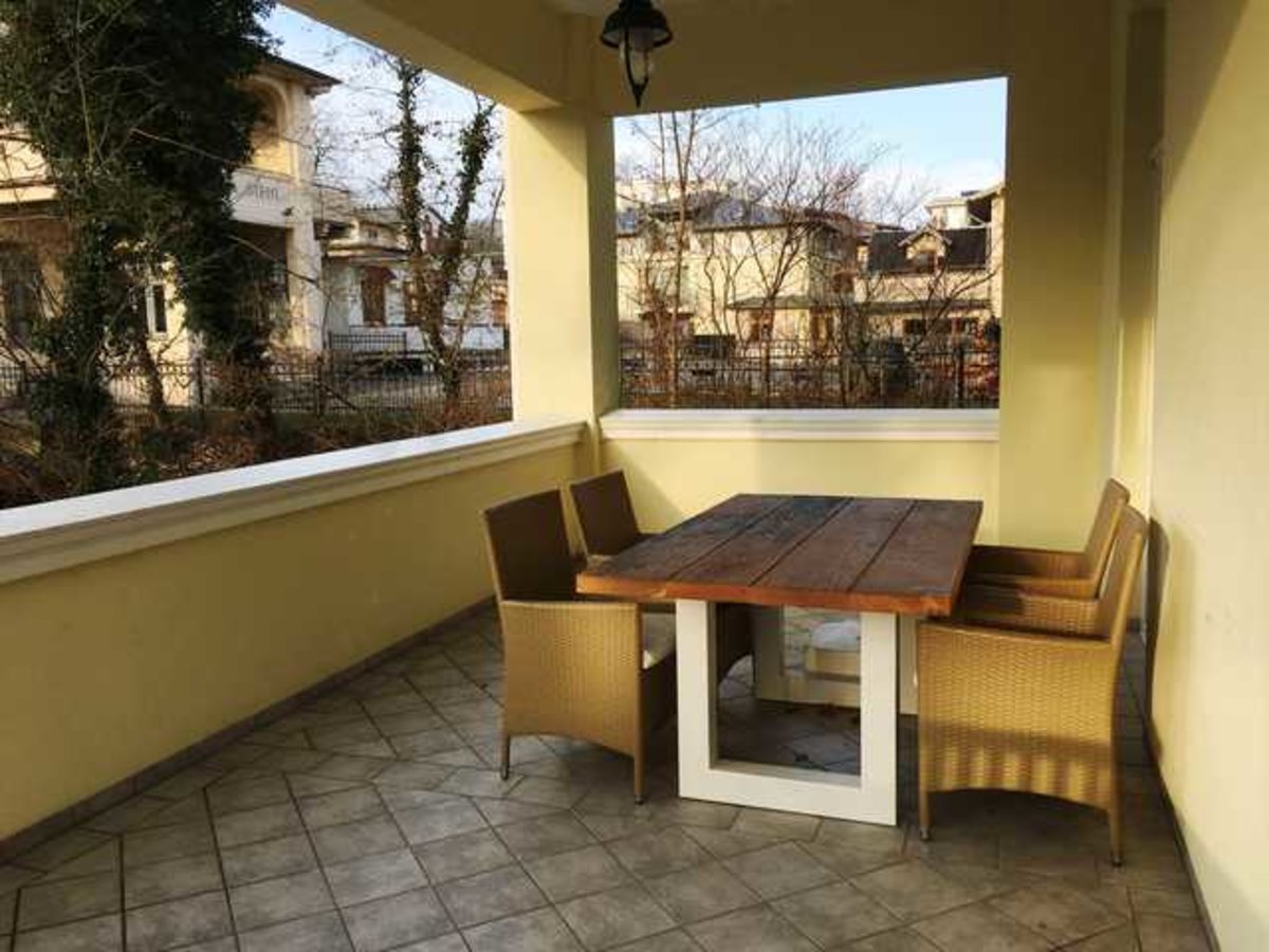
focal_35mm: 29
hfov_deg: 61.7
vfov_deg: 48.2
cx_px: 634
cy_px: 476
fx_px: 1063
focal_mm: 4.15
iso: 25
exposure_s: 1/363
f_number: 2.2
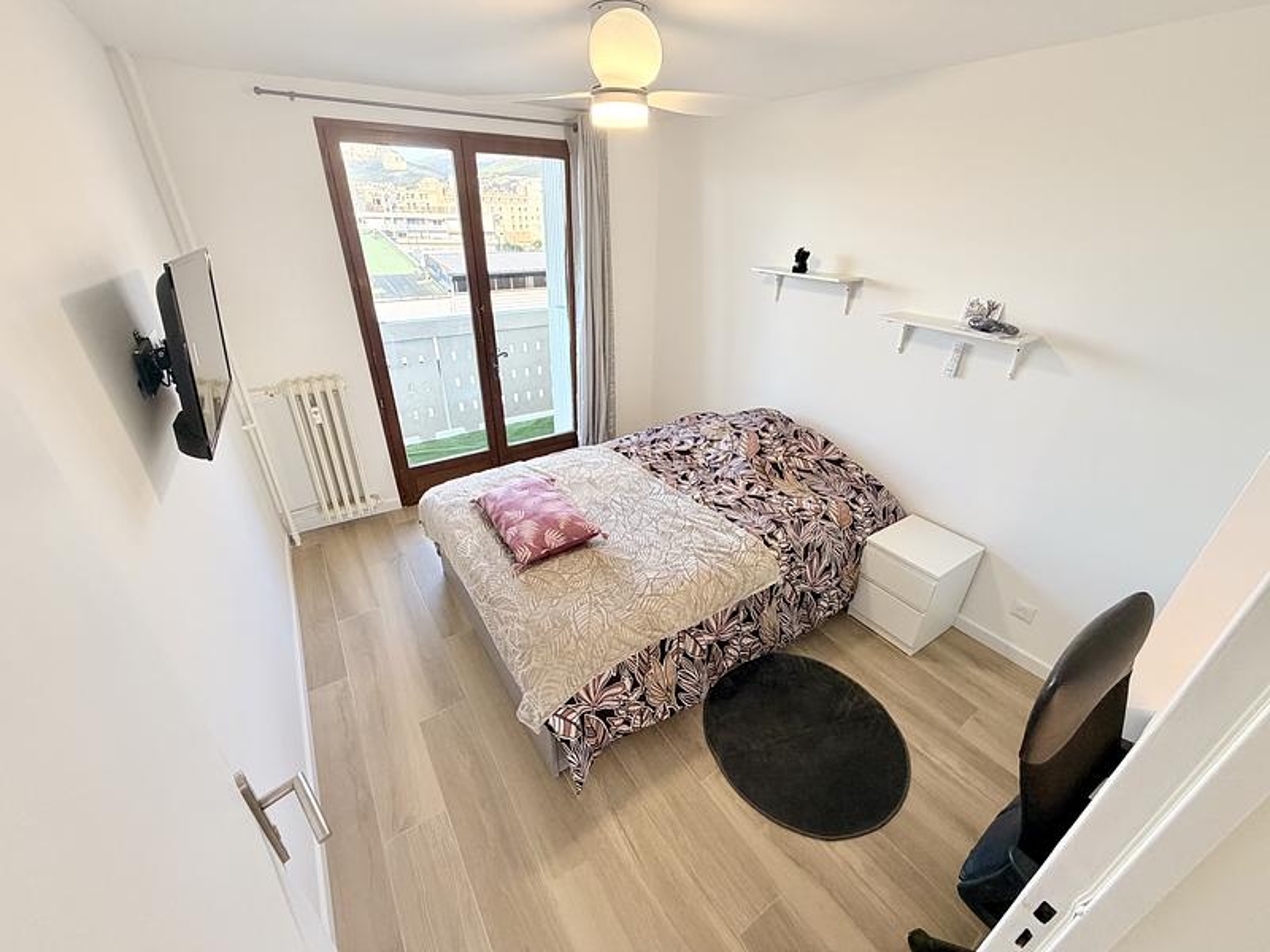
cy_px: 476
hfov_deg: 102.1
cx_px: 635
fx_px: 514
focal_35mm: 14
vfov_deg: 85.7
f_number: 2.2
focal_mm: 2.22
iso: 160
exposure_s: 1/121
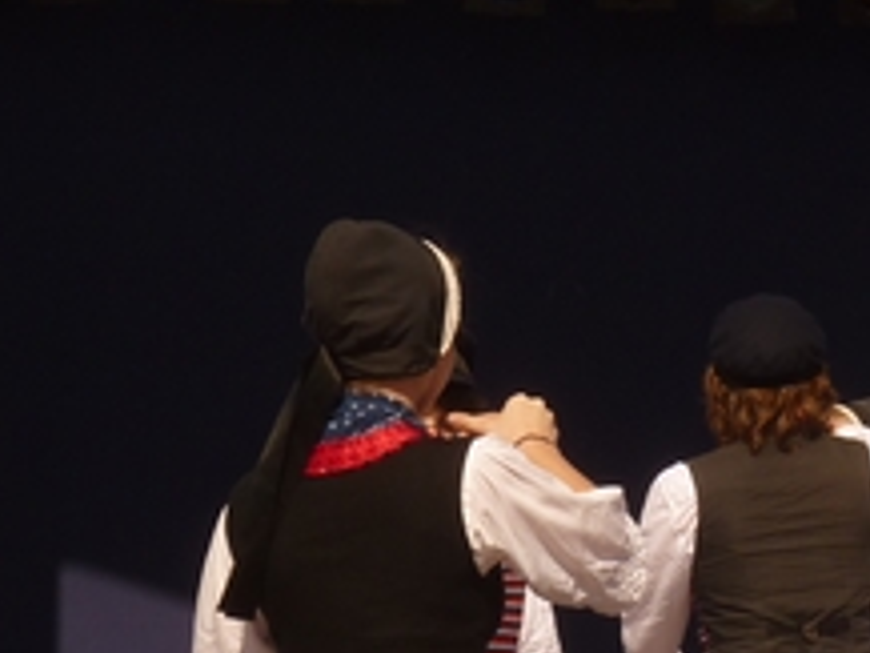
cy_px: 433
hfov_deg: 4.5
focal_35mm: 437
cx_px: 742
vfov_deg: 3.4
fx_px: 10989
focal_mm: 25.9
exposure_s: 1/640
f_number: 5.6
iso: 80
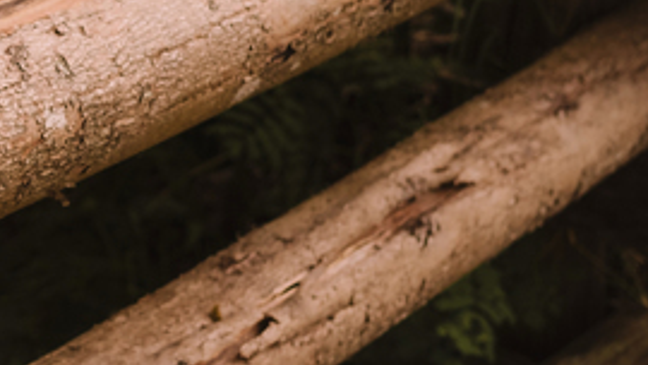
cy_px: -149
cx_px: -271
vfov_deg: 7.3
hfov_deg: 12.6
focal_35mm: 163
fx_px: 2801
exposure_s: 1/200
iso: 250
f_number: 3.5
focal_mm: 35
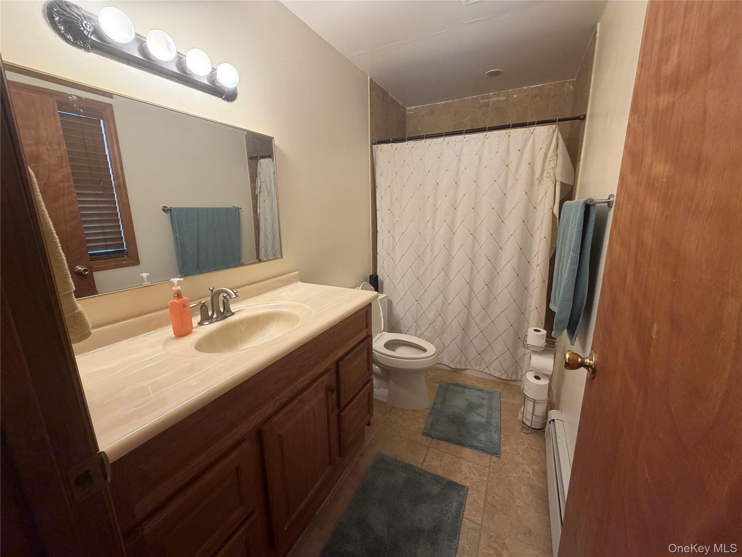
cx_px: 371
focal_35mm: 14
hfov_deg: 102.1
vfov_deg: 85.7
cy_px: 278
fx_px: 300
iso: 320
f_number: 2.2
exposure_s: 1/120
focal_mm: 2.22
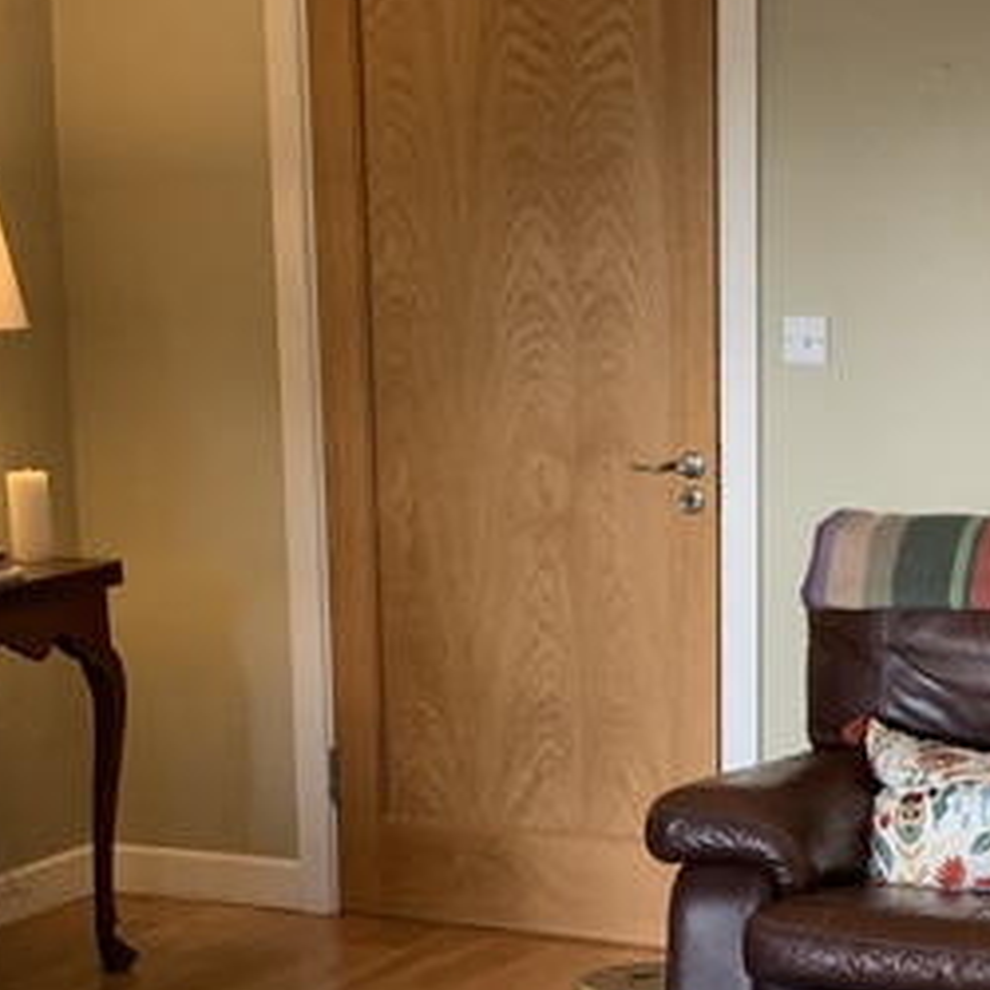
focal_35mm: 94
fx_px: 3042
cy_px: 887
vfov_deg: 18.2
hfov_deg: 18.2
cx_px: 887
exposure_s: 1/50
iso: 250
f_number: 1.8
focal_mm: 4.25
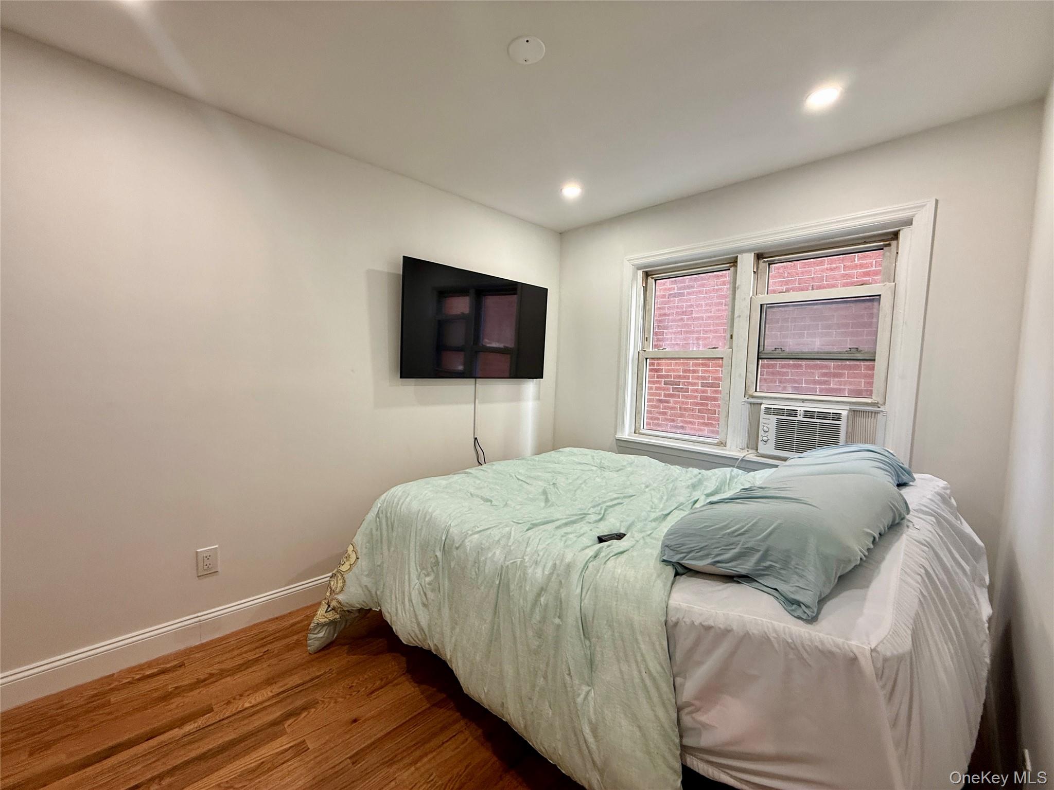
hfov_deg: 102.1
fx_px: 426
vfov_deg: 85.7
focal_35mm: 14
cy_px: 395
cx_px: 527
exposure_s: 1/120
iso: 160
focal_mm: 2.22
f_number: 2.2
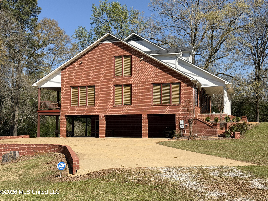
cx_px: 134
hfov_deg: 39.7
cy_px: 100
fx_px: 372
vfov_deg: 30.3
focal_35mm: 48
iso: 64
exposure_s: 1/5208
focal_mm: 6.76
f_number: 1.78
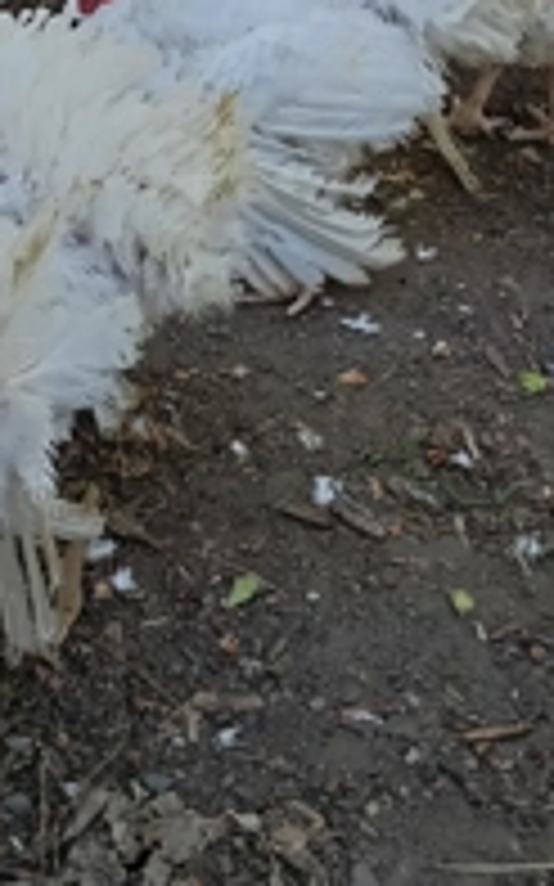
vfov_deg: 32.6
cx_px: 122
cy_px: 117
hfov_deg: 21.4
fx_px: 1450
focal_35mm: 60
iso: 142
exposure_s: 1/100
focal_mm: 4.27
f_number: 1.8
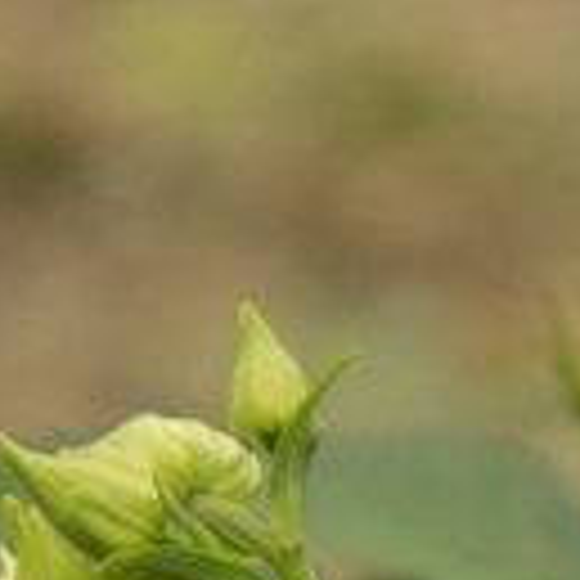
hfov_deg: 0.9
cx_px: 558
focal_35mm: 1921
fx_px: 36415
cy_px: 805
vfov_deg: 0.9
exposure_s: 1/125
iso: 125
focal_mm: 104
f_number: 5.9
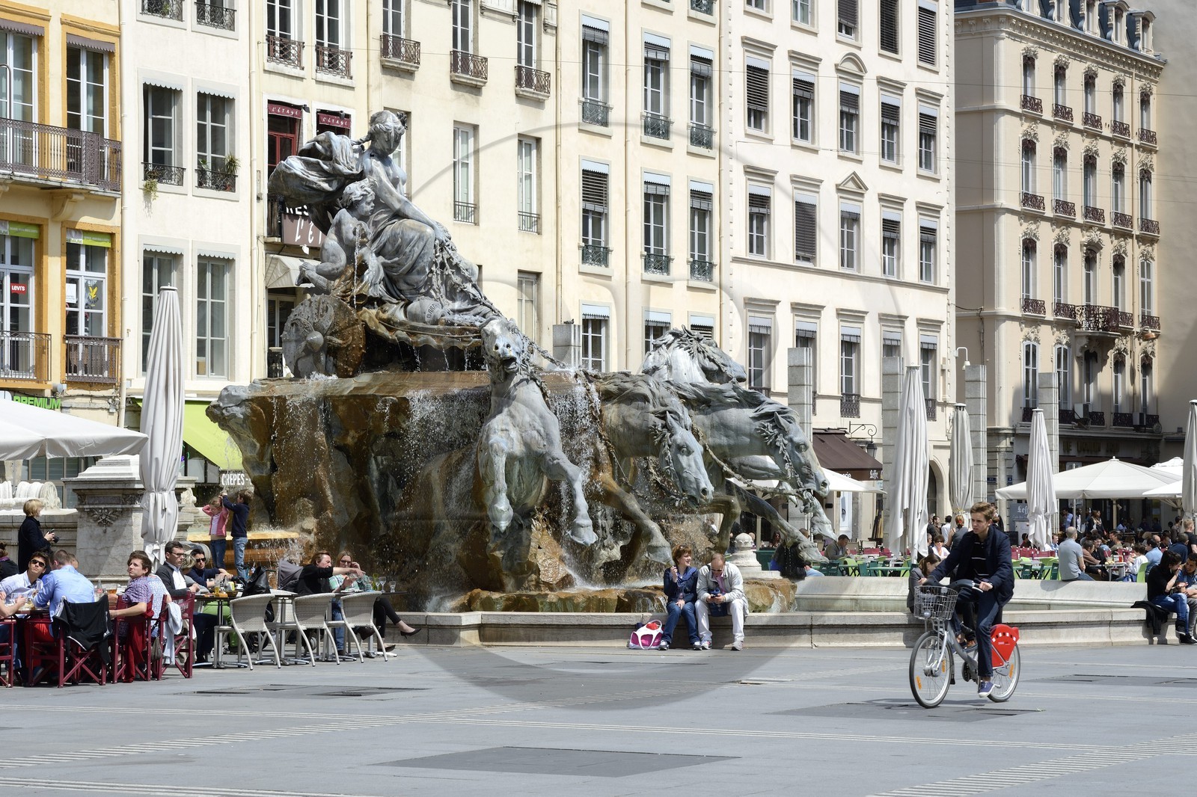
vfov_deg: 15.2
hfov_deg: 22.6
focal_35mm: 90
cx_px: 598
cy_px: 398
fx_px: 2992
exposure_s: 1/250
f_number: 13
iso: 200
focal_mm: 90
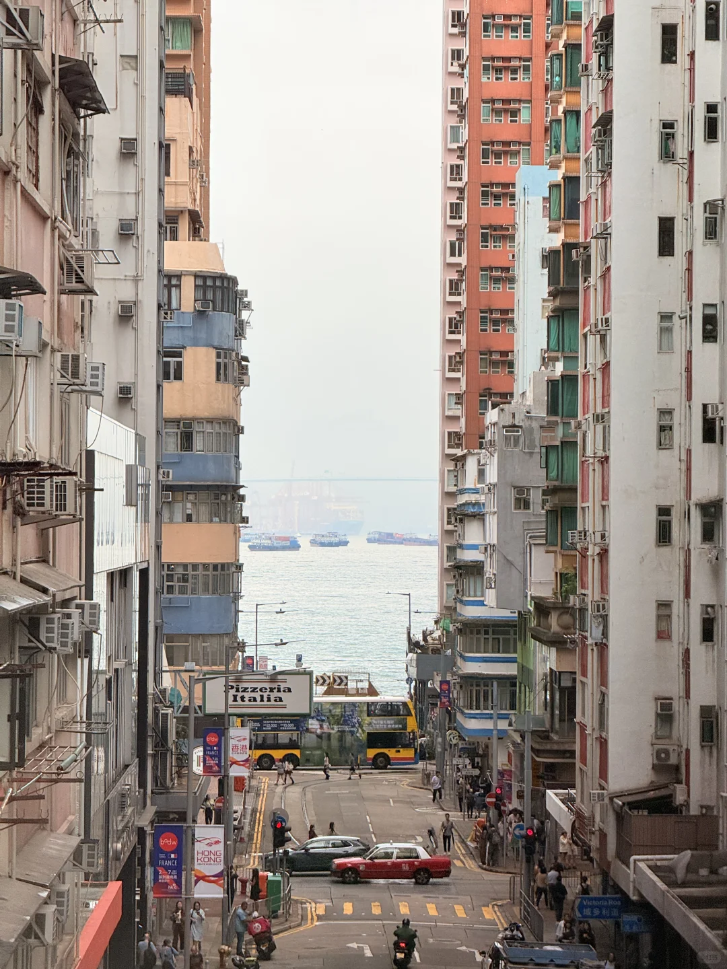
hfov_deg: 12.3
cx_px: 364
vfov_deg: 16.4
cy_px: 484
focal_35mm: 120
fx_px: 3360
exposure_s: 1/736
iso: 50
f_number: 2.8
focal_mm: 15.66
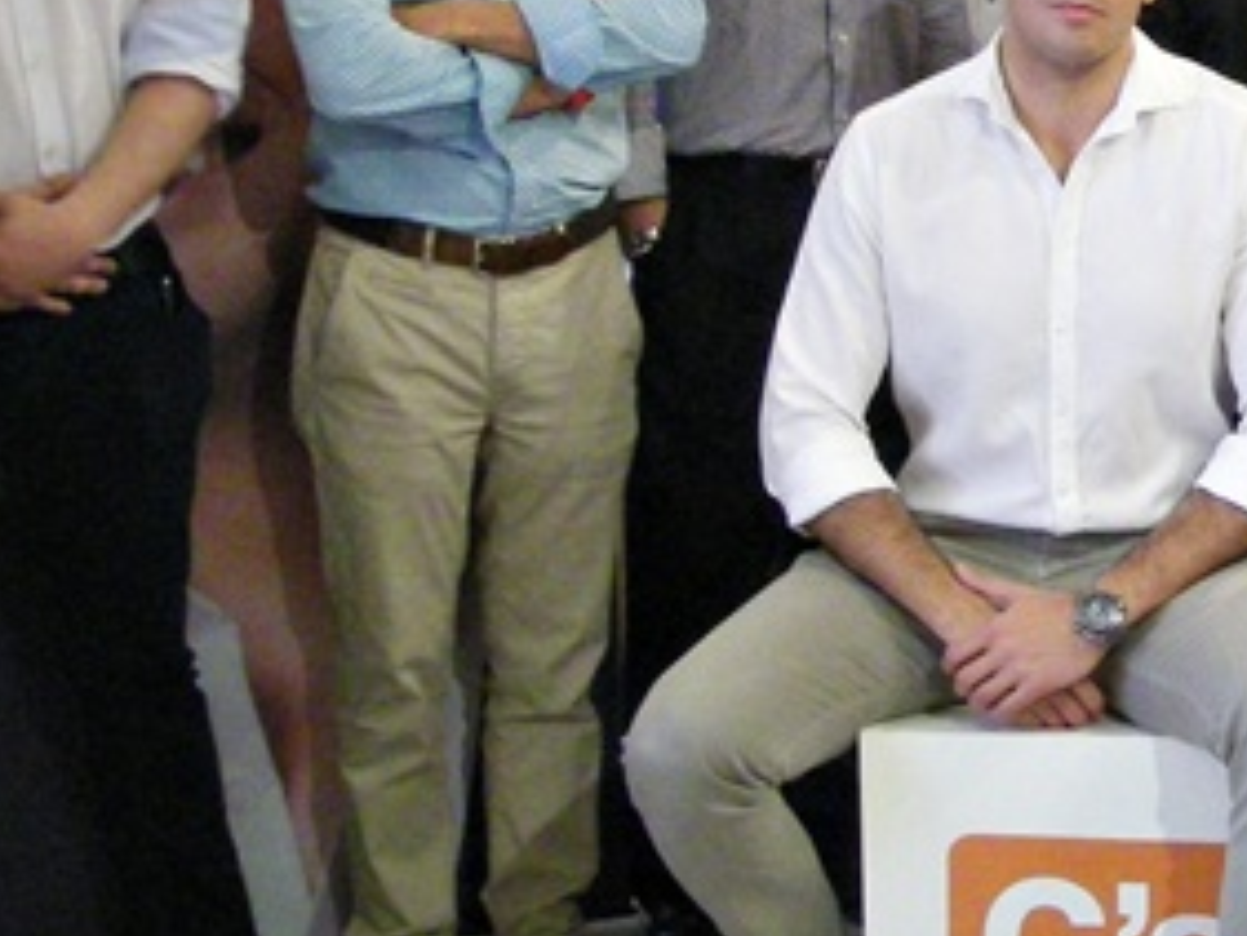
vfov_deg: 15.9
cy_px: -4
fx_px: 3280
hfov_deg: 20.5
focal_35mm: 91
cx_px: 1371
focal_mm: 5.7
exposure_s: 1/24.8
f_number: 2.8
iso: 400
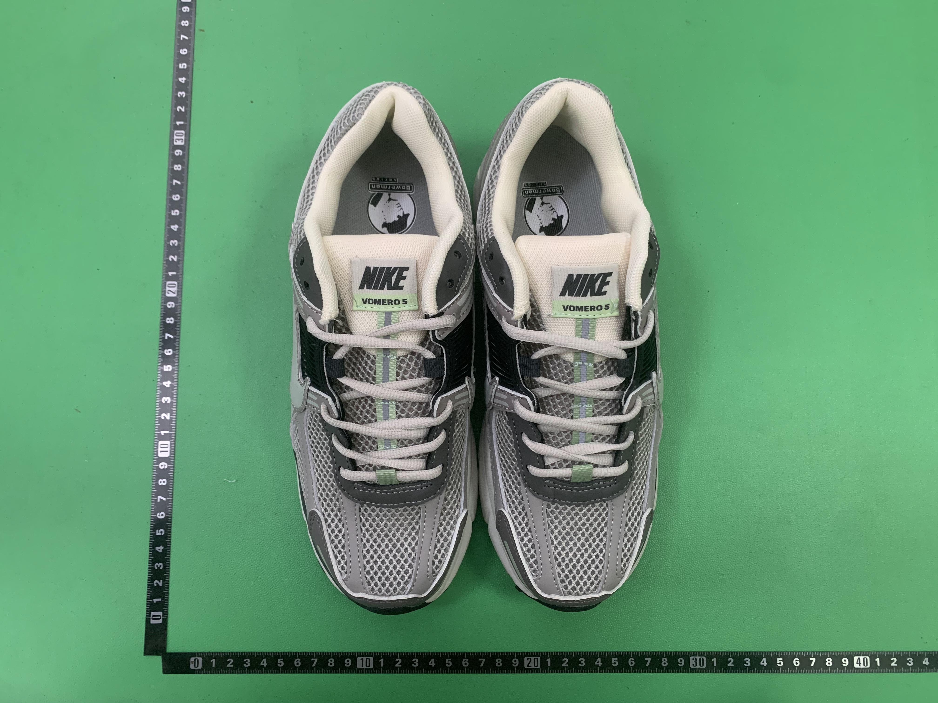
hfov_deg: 67.3
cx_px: 469
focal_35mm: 26
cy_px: 352
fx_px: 705
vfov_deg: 53.1
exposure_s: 1/60
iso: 200
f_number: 1.8
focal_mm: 4.25
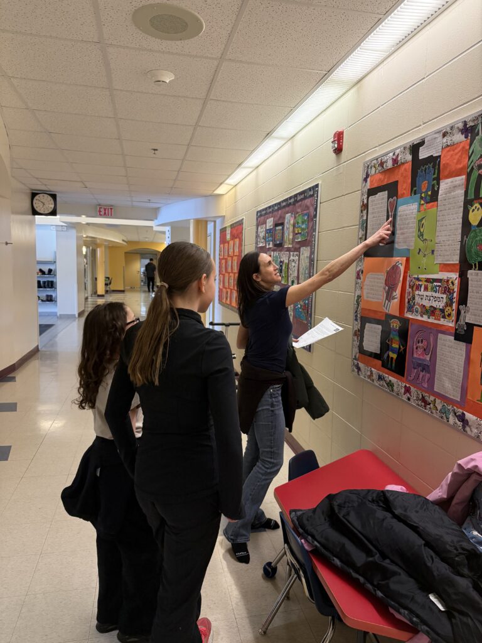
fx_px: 446
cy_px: 322
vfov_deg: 71.6
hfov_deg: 56.8
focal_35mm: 24
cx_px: 241
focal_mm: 6.76
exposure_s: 1/120
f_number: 1.78
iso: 250
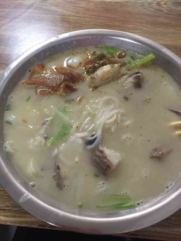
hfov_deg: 48.2
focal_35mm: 29
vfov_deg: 61.7
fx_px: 202
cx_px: 90
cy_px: 120
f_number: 2.2
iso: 100
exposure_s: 1/17
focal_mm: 4.15
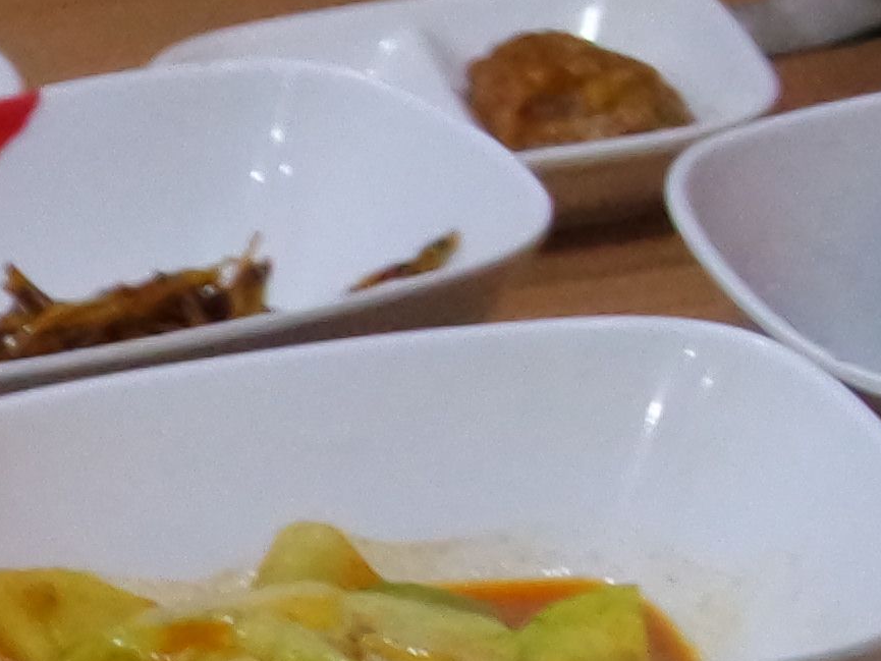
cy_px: 1382
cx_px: -1278
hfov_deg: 11.2
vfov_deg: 9.4
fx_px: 3716
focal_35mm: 146
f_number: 3.5
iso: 2000
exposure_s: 1/30
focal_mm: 9
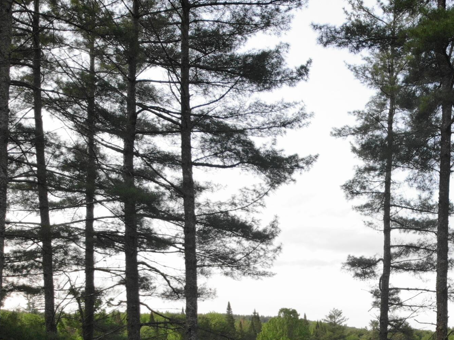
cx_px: 401
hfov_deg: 33.8
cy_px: 355
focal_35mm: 54
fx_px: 708
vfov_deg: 25.4
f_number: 2.8
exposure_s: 1/116
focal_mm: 4.5
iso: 103
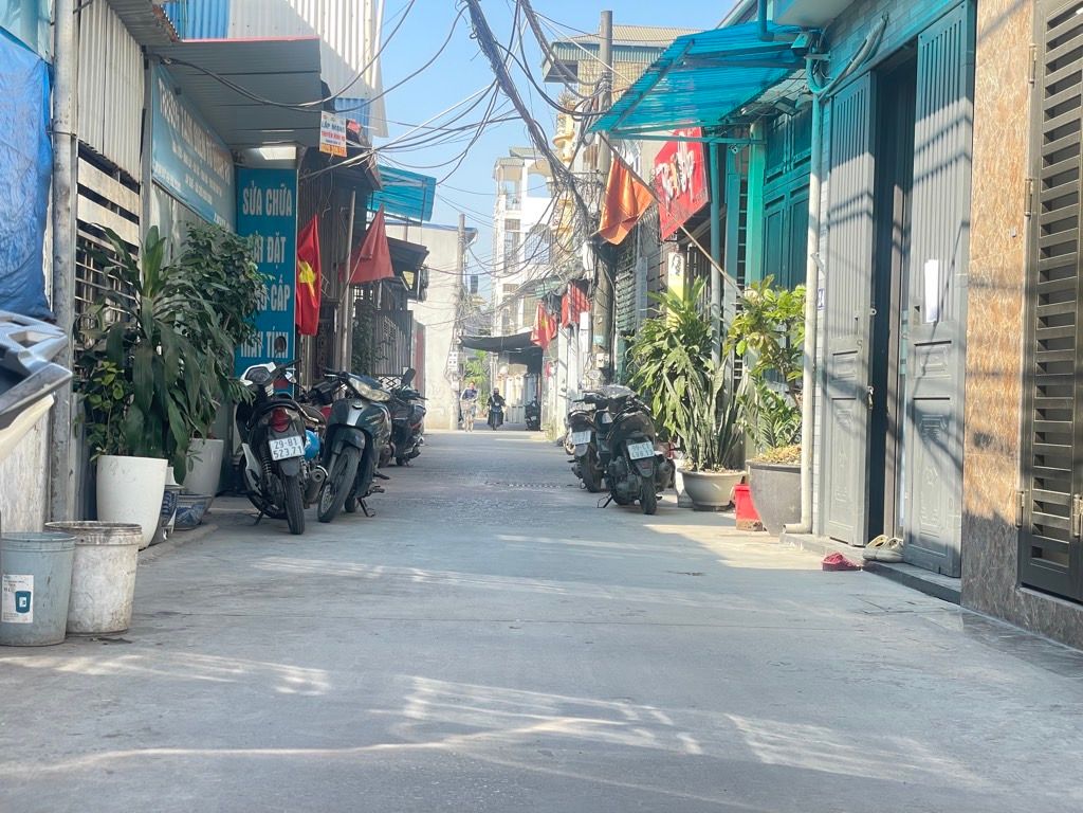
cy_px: 406
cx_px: 542
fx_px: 1627
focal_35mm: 52
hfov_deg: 36.8
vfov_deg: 28.0
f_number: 2
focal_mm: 6
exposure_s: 1/210
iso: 25
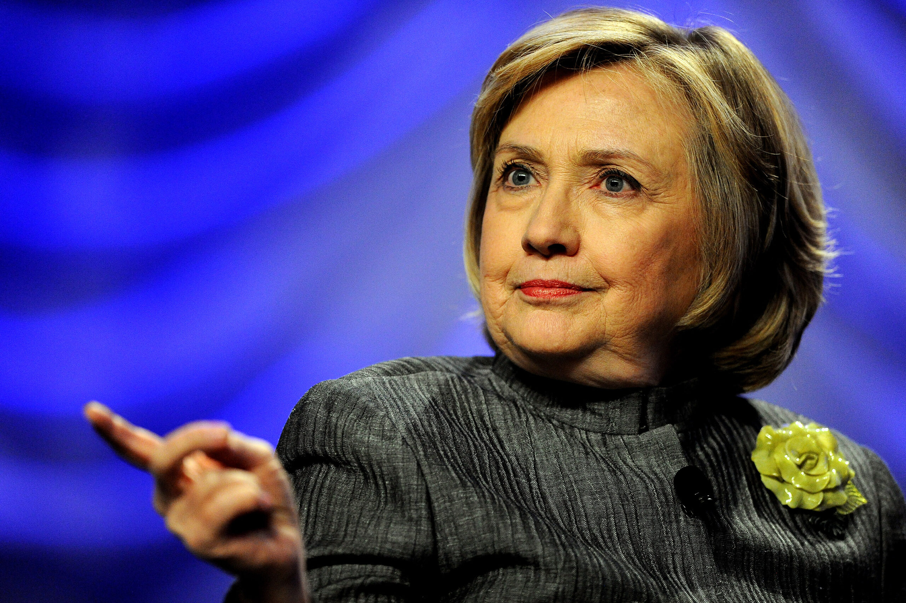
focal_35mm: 400
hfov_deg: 5.2
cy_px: 302
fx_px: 10059
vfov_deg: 3.4
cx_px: 453
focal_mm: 400
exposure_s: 1/1000
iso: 6400
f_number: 3.2
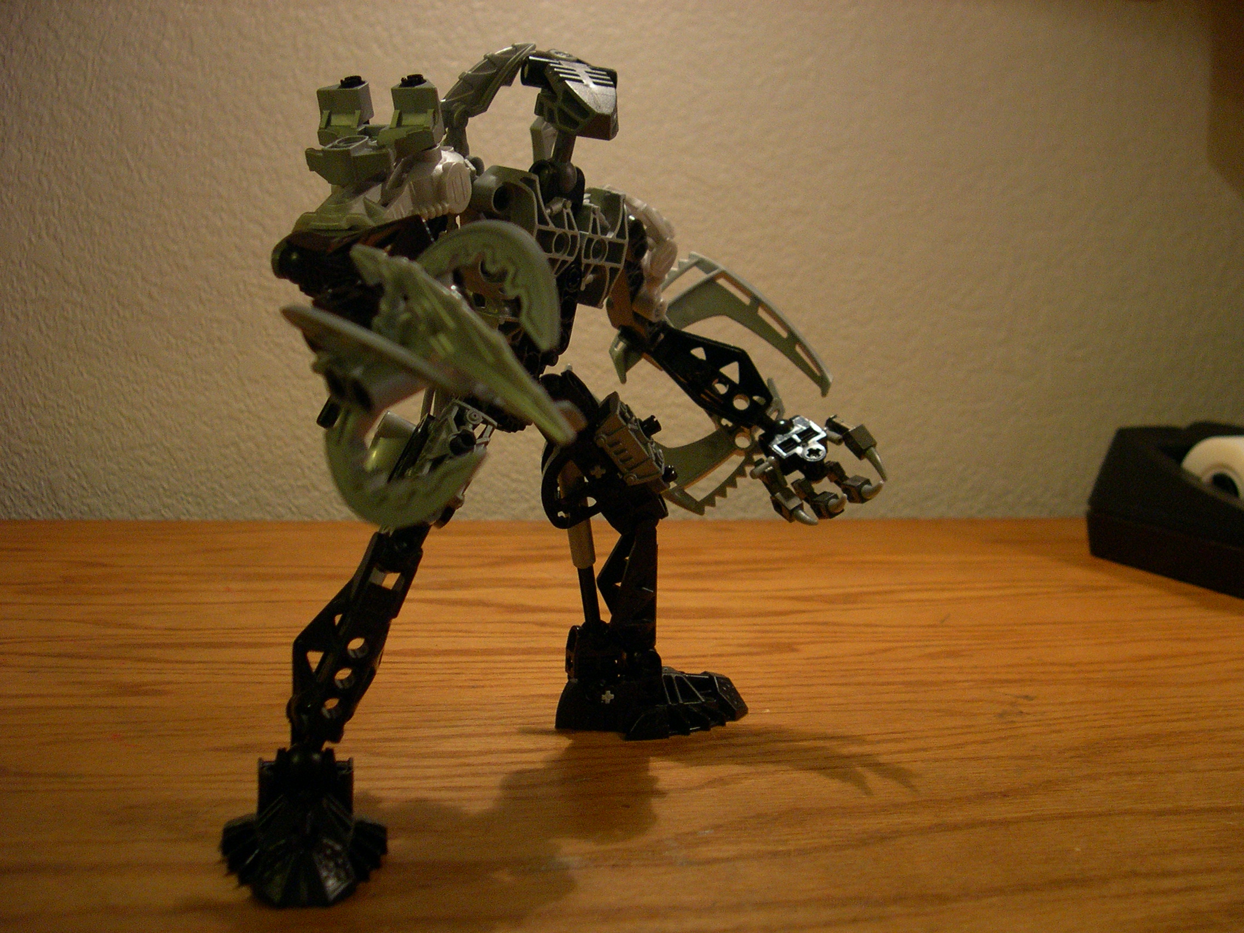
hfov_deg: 49.0
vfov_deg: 37.7
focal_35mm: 38
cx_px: 622
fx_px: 1366
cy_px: 466
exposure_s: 1/56.3
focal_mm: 8
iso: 400
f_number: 2.8
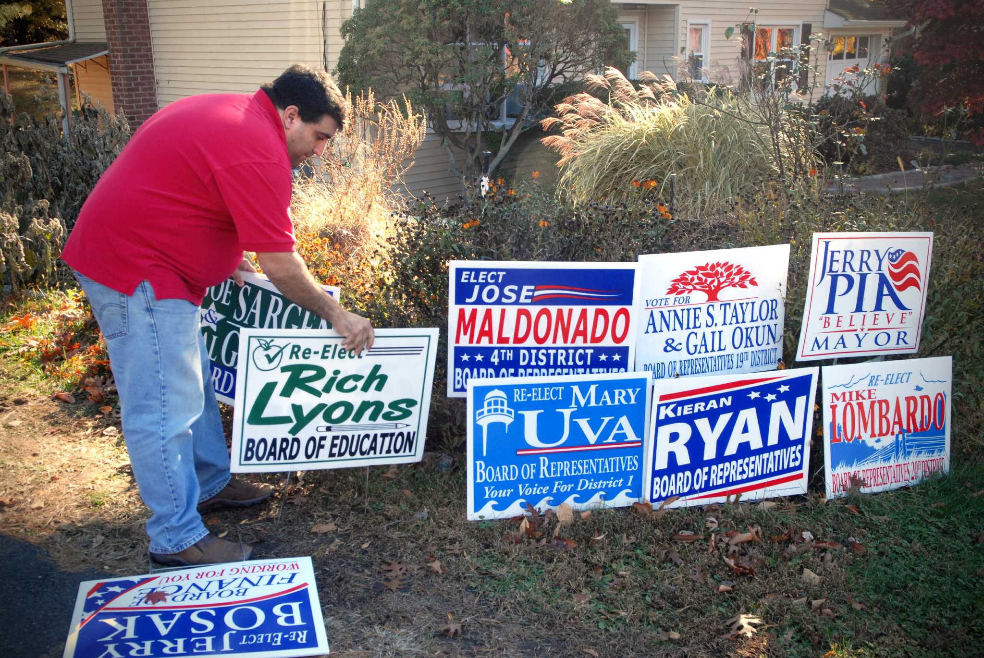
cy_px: 329
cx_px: 492
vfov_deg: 34.3
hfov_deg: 49.5
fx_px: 1067
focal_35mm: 39
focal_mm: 26
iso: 400
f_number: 6.3
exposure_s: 1/125
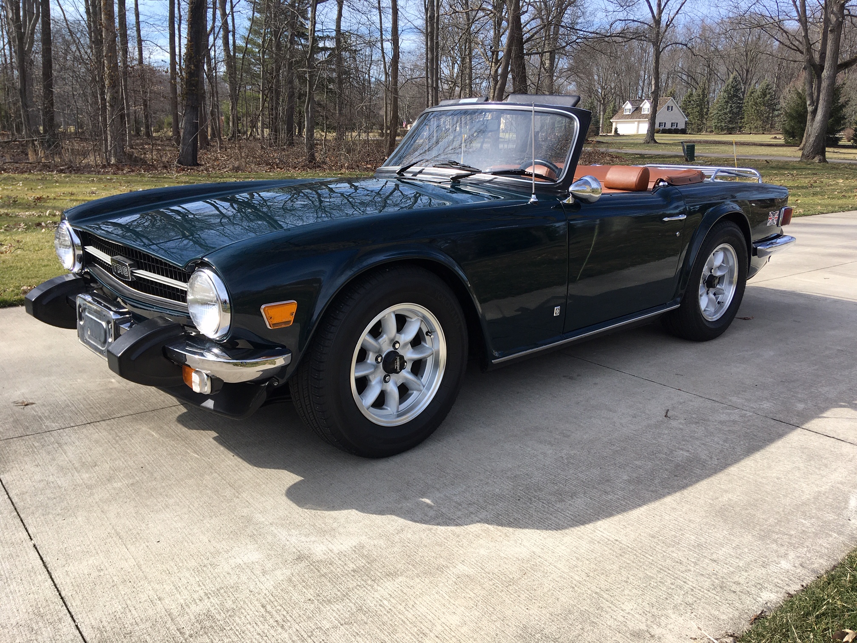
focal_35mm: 29
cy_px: 322
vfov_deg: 48.2
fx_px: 718
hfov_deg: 61.7
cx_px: 428
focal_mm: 4.15
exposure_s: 1/769
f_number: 2.2
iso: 25
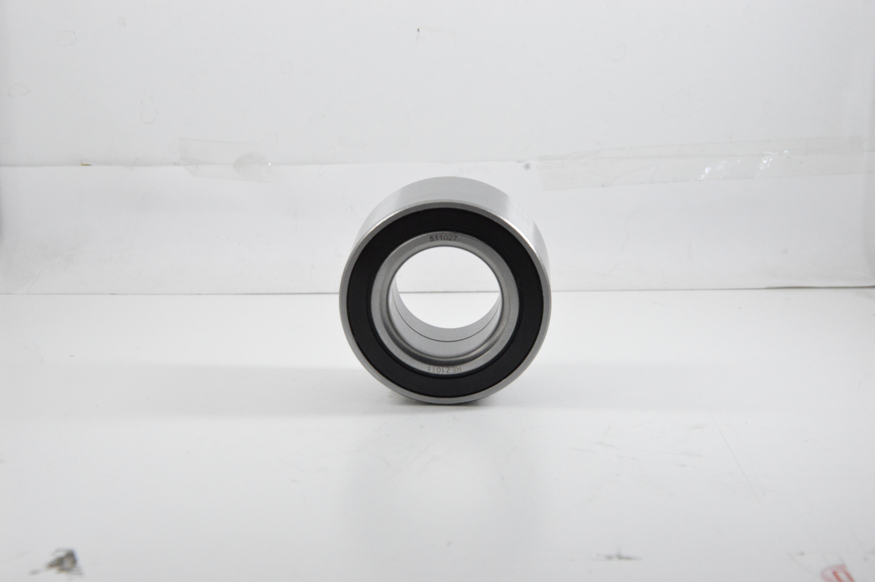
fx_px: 1894
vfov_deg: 17.5
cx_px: 438
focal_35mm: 78
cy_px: 291
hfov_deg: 26.0
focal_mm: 52
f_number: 8
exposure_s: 1/100
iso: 3200
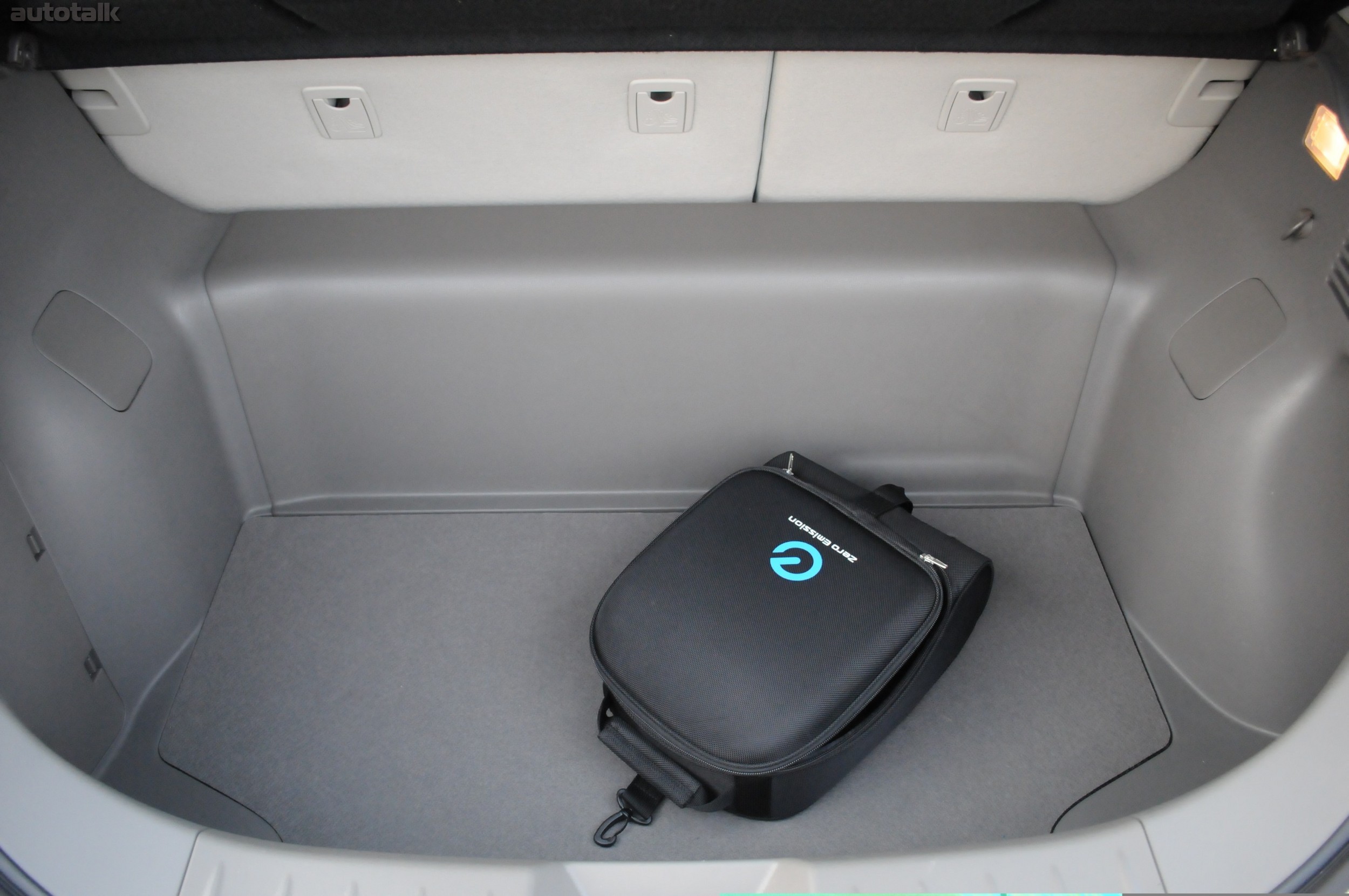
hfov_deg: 67.4
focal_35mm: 27
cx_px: 674
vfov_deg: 47.8
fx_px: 1011
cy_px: 448
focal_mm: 18
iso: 2000
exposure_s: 1/160
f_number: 4.5
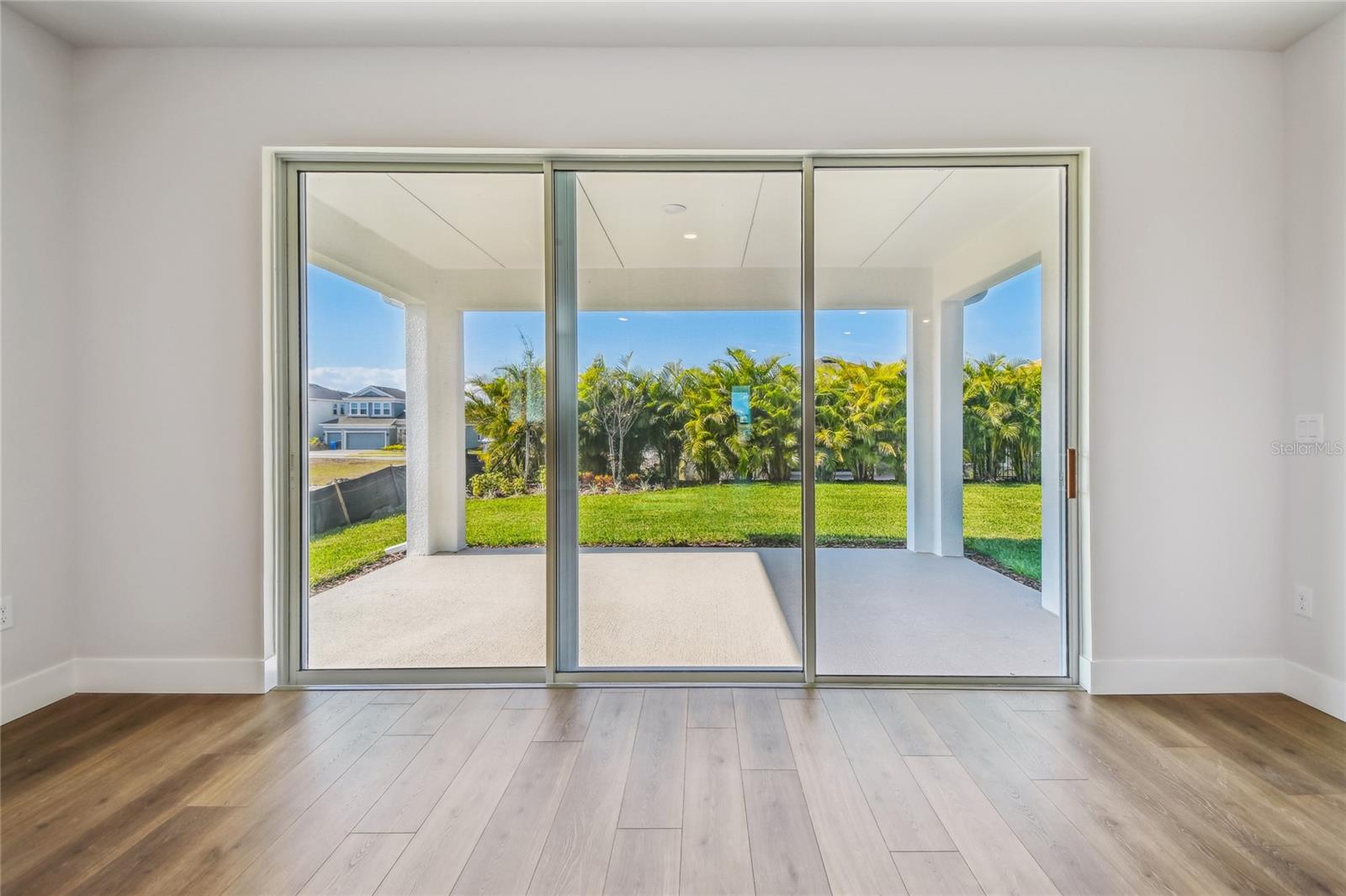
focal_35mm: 15
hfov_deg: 100.4
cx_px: 673
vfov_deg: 77.3
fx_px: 561
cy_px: 448
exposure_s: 1/125
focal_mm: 10
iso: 100
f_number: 7.1
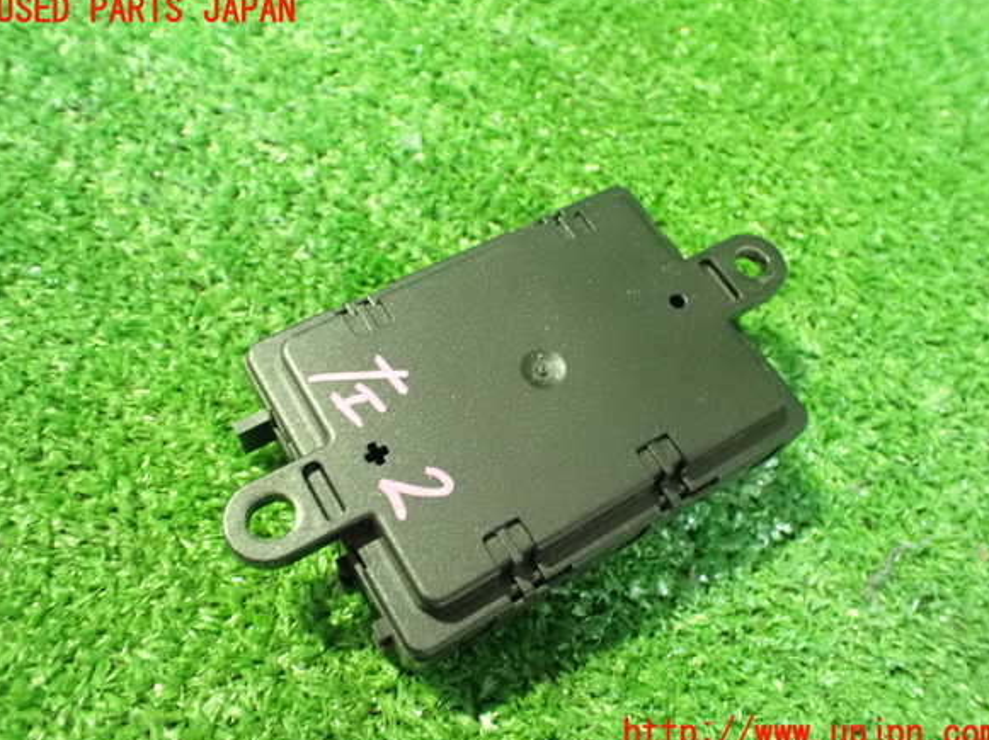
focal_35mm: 31
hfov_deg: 58.4
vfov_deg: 45.4
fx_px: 885
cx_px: 497
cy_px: 373
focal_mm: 5.4
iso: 1600
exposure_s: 1/15
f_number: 2.3
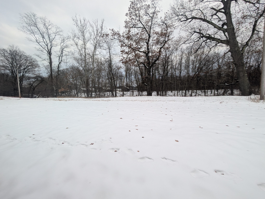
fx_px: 92
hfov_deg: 110.5
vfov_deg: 94.6
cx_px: 132
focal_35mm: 12
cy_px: 100
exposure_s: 1/836
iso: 77
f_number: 1.7
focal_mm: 2.02
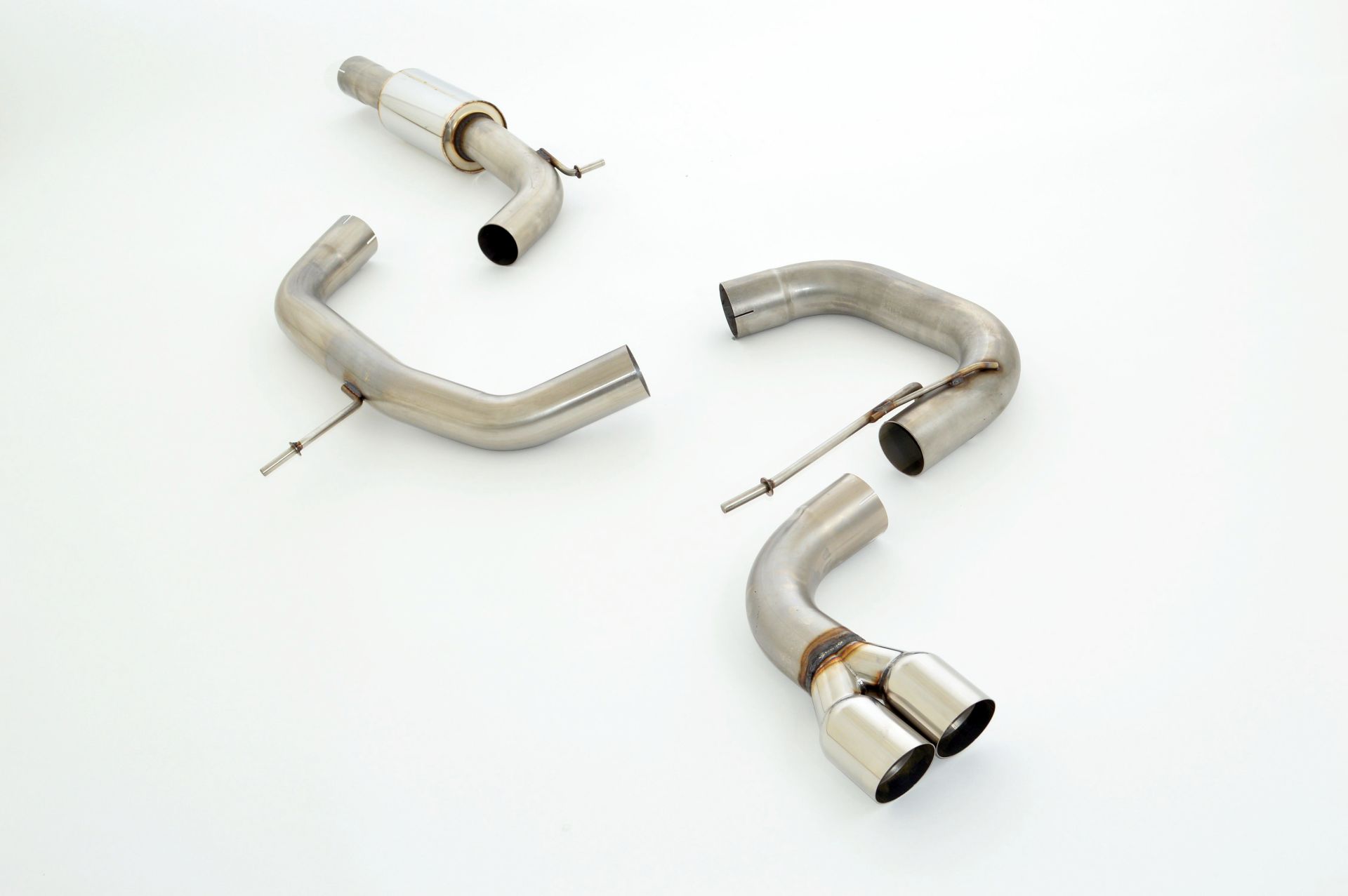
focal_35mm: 45
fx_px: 1684
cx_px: 674
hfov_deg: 43.6
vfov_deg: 29.8
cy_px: 448
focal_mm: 30
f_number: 10
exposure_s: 1/160
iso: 200
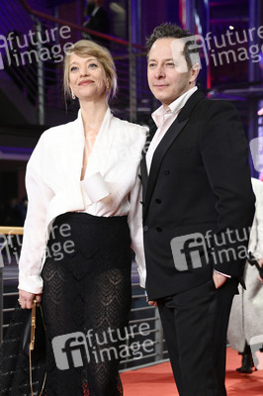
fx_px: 1098
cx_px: 132
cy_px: 198
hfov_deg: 13.7
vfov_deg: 20.4
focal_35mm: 100
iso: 5000
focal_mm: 100
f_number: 5.6
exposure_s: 1/200
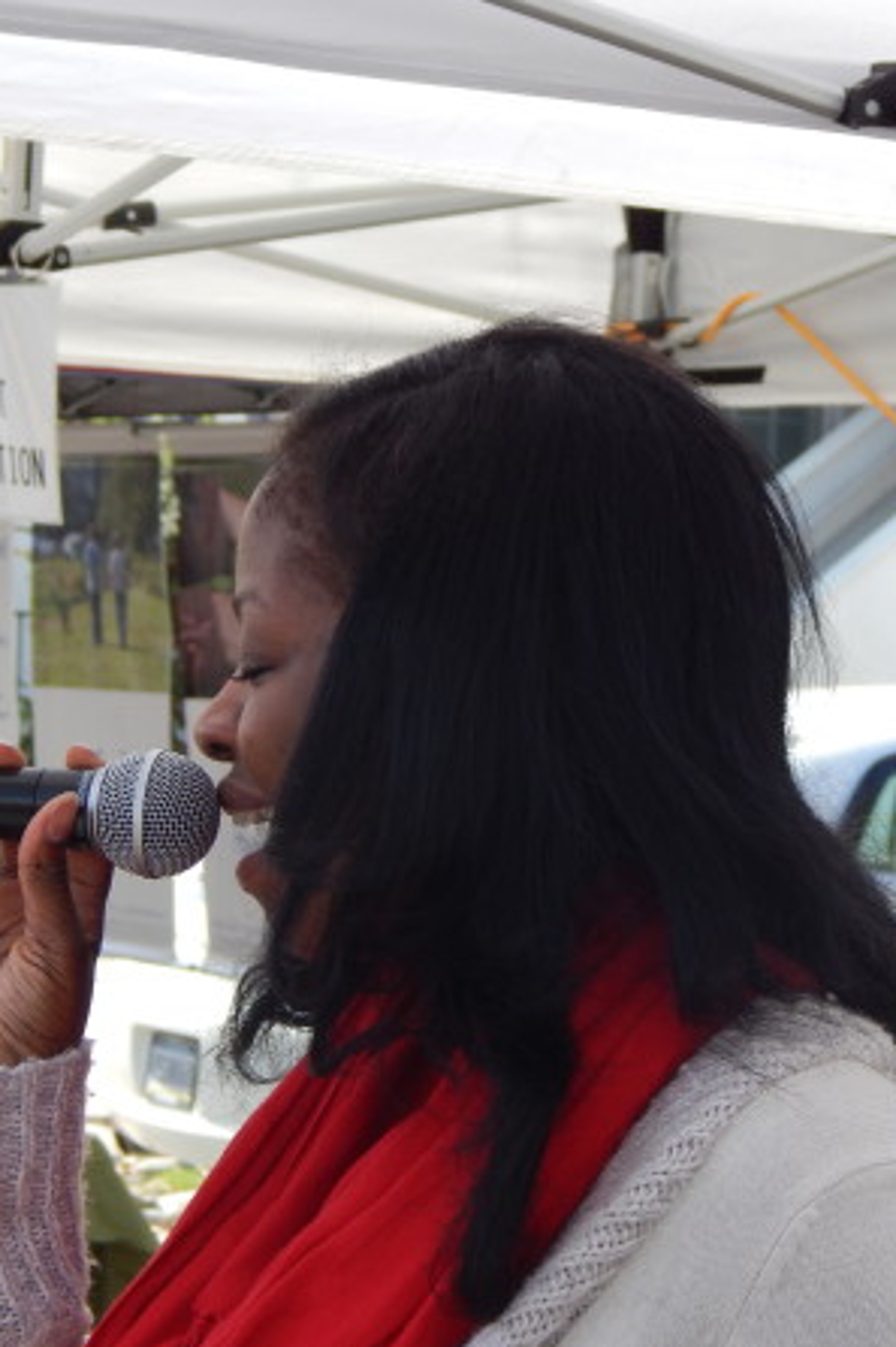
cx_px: 682
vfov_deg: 14.0
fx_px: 5492
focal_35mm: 147
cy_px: 670
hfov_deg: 9.3
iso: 125
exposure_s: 1/200
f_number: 4.5
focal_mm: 18.7
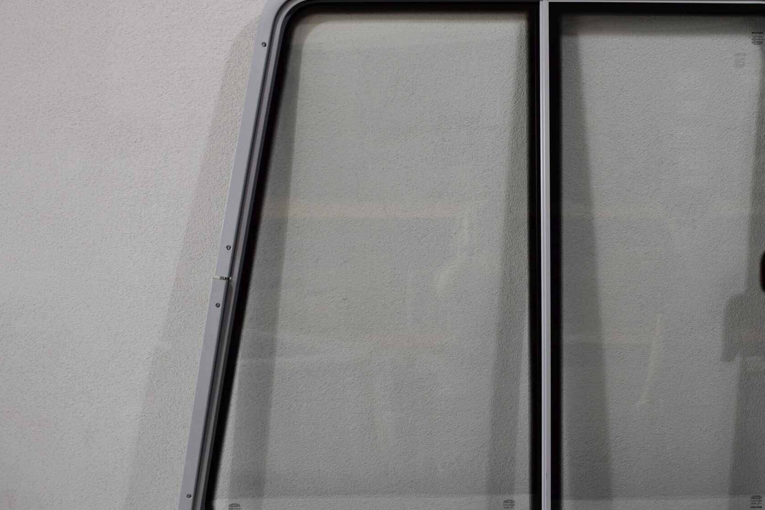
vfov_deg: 27.0
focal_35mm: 50
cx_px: 531
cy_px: 257
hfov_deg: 39.0
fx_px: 1063
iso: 220
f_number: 5.6
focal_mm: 22
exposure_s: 1/125
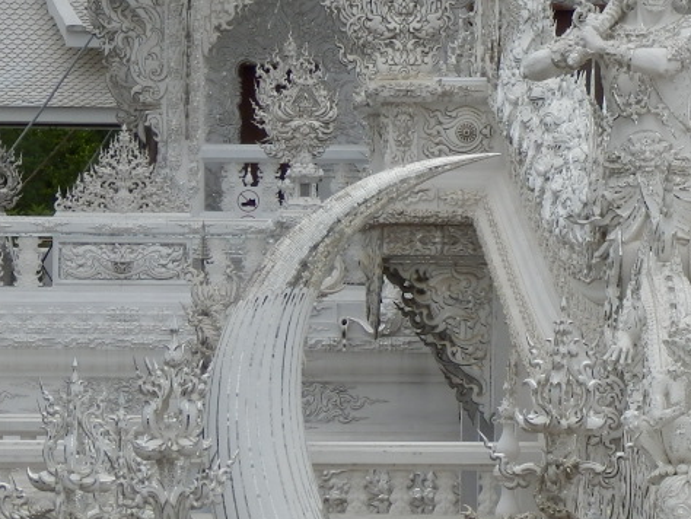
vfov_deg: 4.8
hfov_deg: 6.3
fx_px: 6251
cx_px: 910
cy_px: 93
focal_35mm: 313
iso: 80
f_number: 5.2
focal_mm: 20.9
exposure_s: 1/640
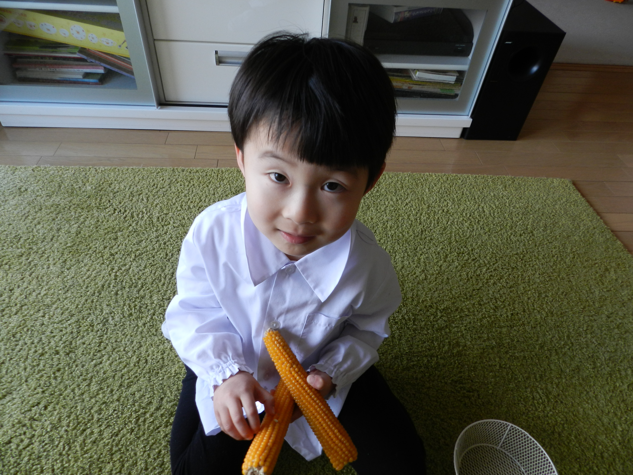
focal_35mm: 23
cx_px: 316
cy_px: 238
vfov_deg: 58.9
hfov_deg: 73.9
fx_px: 421
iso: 180
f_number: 3.4
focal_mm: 4
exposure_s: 1/30
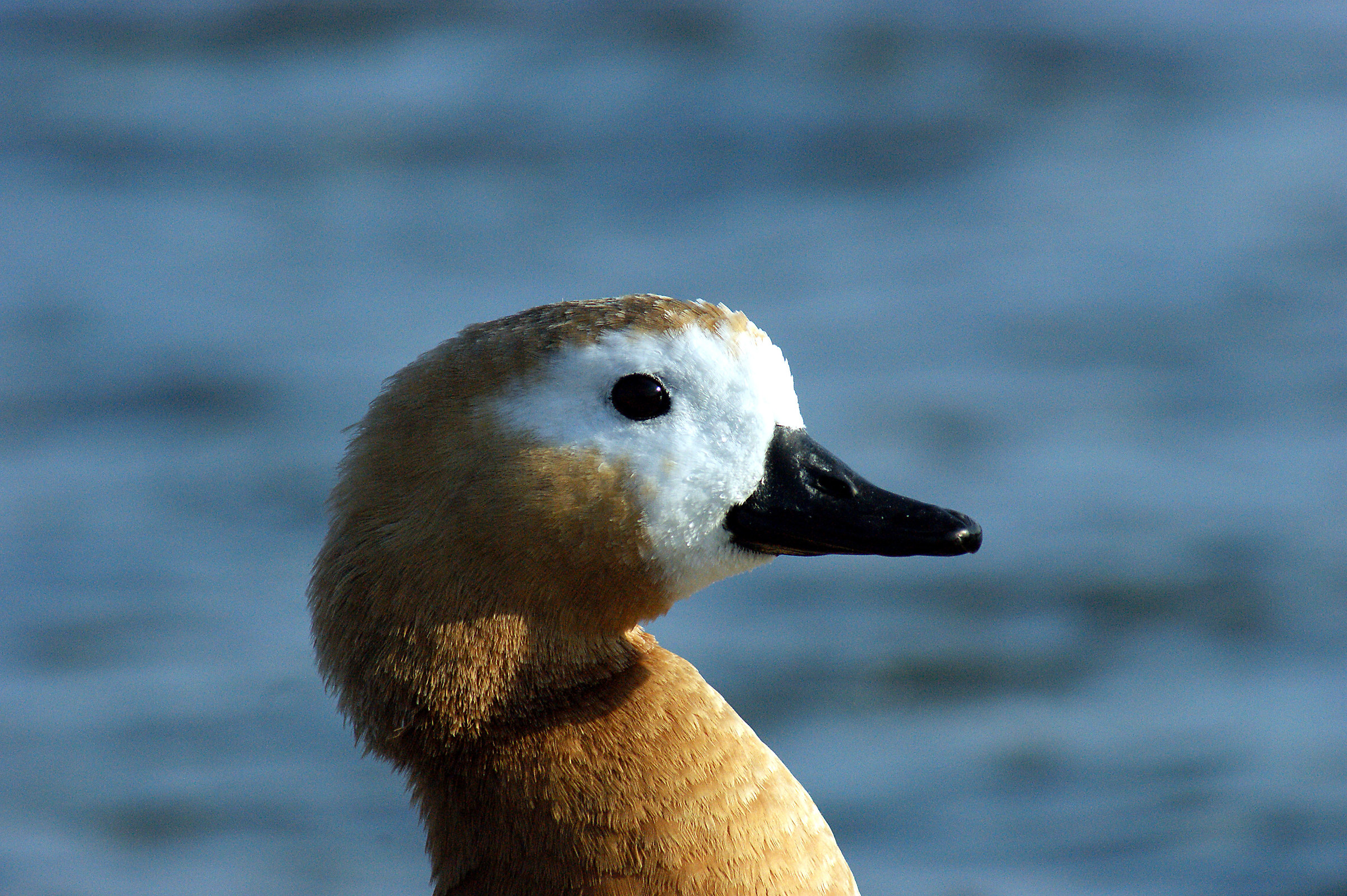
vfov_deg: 3.1
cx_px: 674
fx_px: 16826
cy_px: 448
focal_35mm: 450
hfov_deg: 4.6
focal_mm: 300
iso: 400
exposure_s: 1/1000
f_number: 11
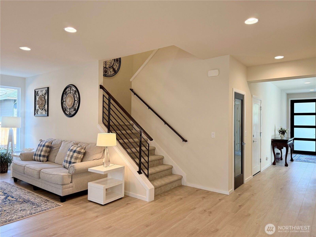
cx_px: 158
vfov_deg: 56.8
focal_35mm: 24
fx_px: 219
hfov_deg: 71.6
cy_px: 118
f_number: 1.78
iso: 200
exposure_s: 1/178
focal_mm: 6.76
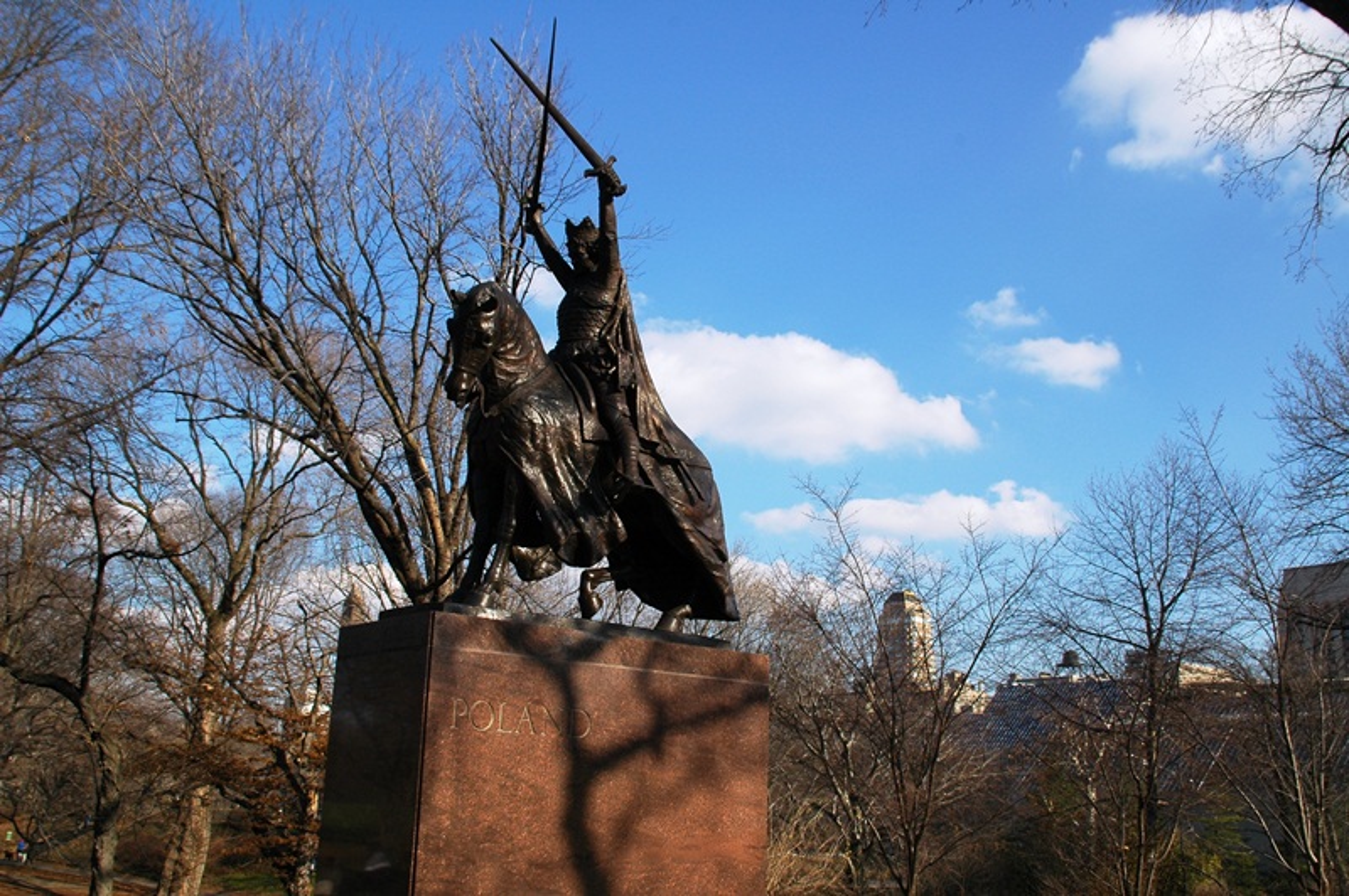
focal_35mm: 38
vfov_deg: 35.4
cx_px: 674
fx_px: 1404
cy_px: 448
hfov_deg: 51.3
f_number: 10
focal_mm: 25
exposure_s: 1/250
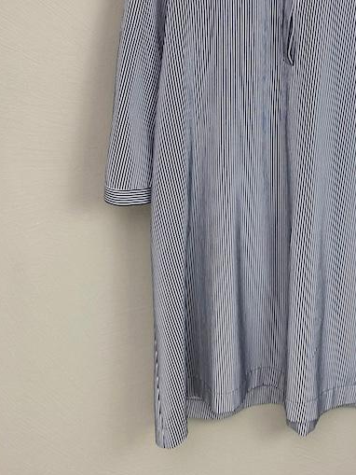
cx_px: 306
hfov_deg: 28.2
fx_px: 685
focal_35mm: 50
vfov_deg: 36.6
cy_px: 84
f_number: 1.8
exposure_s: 1/100
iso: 64
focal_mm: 4.25
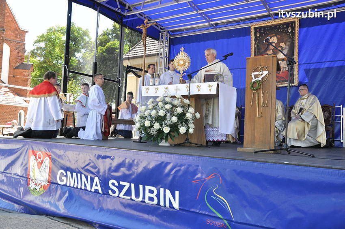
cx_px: 172
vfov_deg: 41.6
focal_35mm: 32
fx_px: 302
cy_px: 114
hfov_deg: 59.5
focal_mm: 21
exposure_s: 1/200
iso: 400
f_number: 7.1
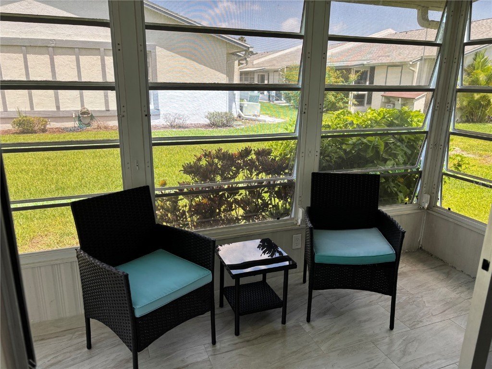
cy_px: 184
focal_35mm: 26
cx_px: 246
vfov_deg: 53.1
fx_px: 370
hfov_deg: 67.3
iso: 40
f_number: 1.6
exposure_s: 1/260
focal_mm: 5.96
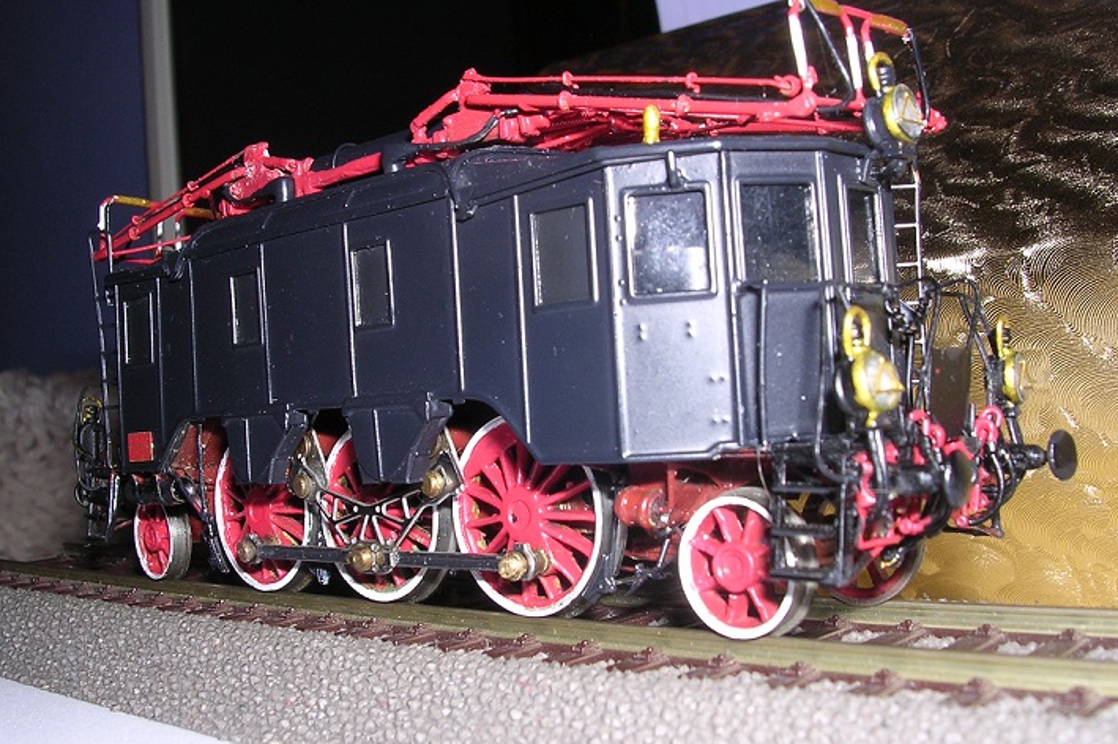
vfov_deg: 33.3
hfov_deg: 48.5
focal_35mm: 40
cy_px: 410
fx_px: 1242
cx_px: 557
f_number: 5.6
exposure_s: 1/60.1
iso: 100
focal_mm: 5.8
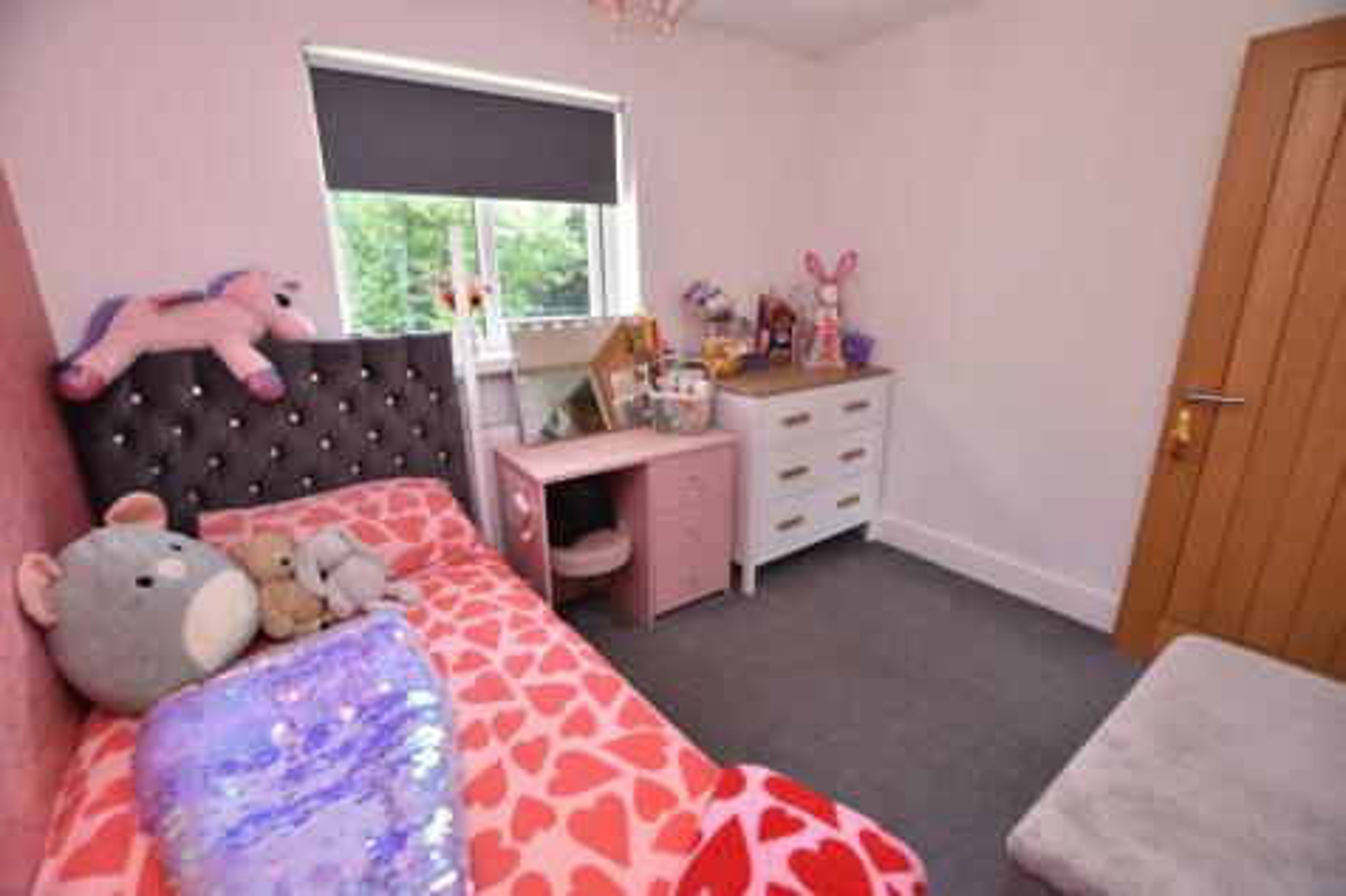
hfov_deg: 100.4
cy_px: 448
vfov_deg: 77.3
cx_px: 673
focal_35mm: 15
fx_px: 561
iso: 100
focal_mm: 10
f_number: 3.5
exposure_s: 1/25
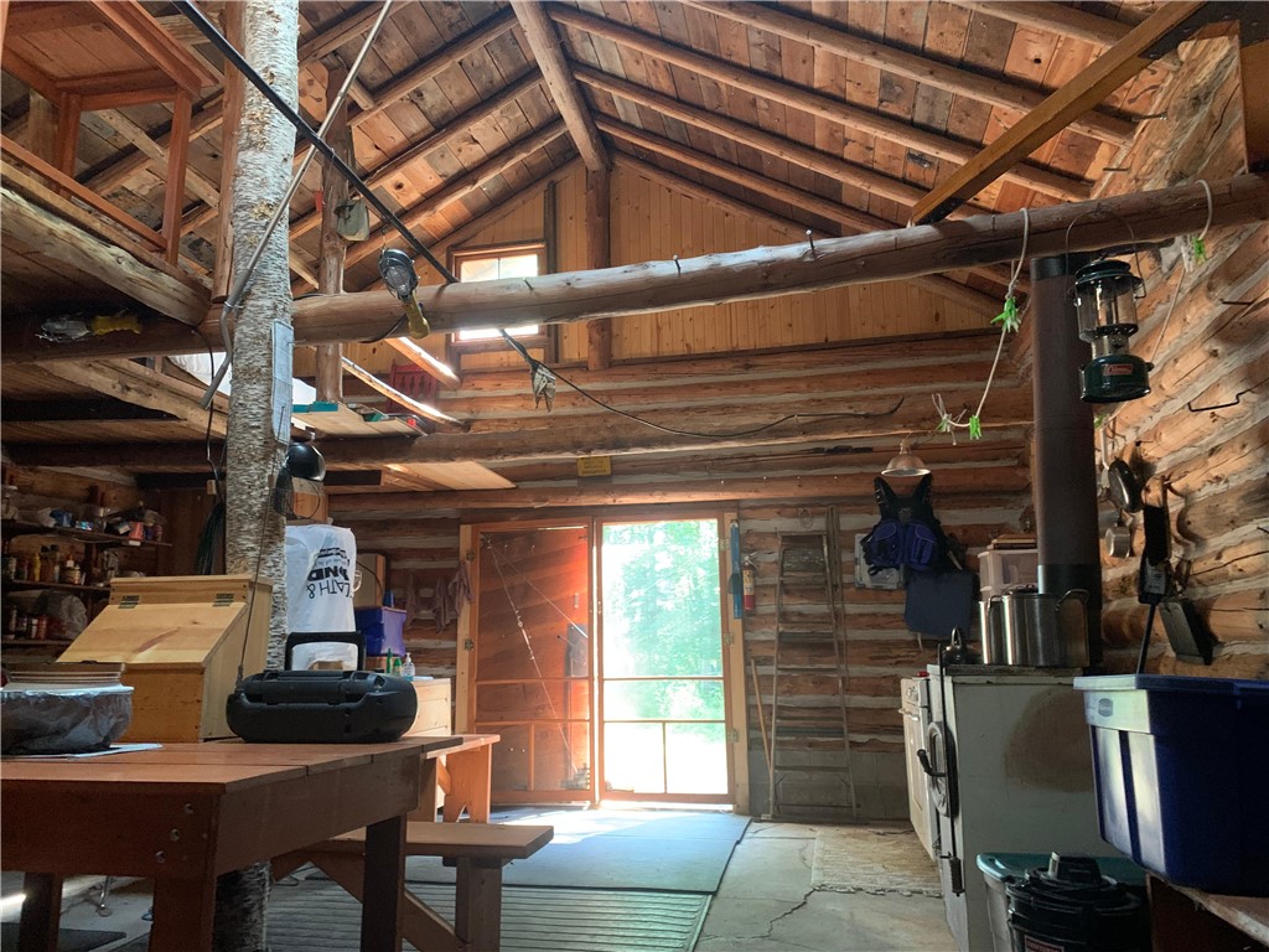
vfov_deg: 53.1
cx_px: 634
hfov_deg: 67.3
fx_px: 953
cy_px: 476
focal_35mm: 26
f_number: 1.8
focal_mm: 4.25
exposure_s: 1/30
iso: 500
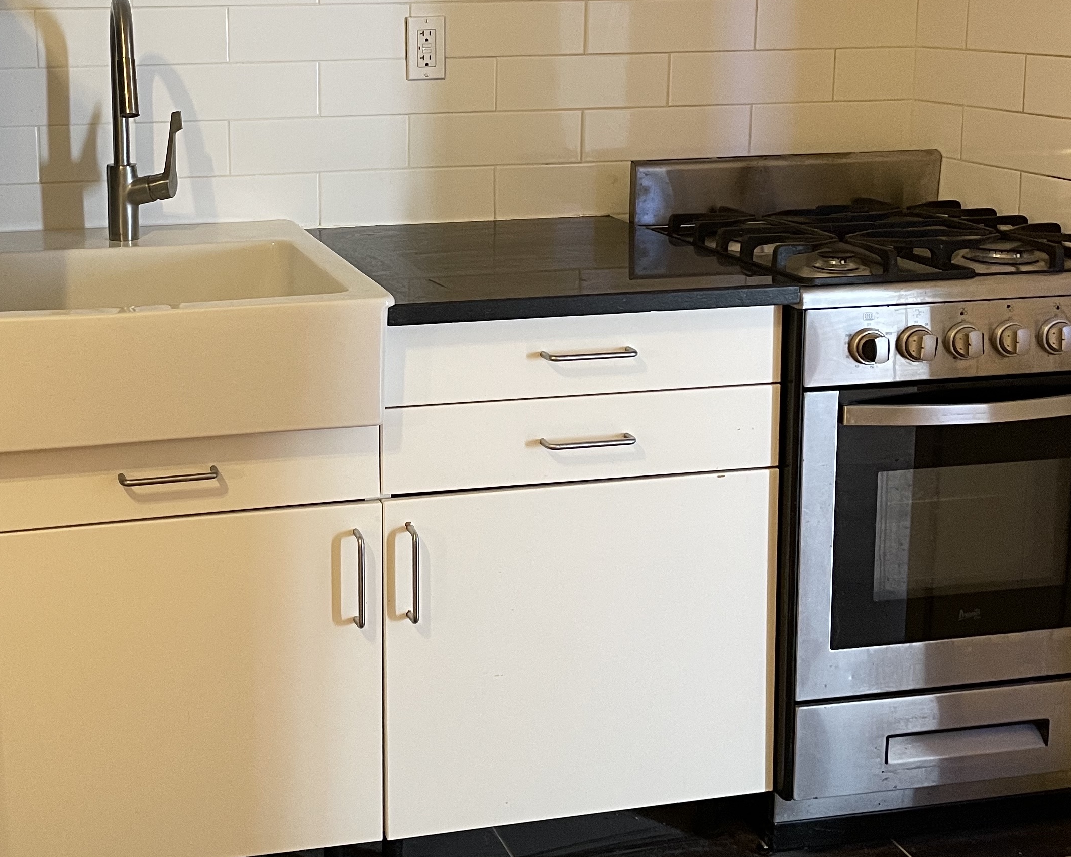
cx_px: 285
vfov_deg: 30.9
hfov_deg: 37.9
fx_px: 1521
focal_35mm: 48
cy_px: 216
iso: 200
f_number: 1.6
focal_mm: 4.2
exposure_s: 1/60
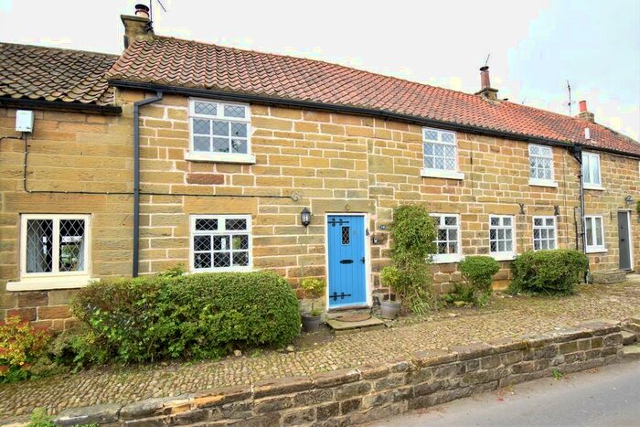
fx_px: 320
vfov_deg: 67.4
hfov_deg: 90.0
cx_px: 320
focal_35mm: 18
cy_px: 214
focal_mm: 12
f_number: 5
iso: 100
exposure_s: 1/80
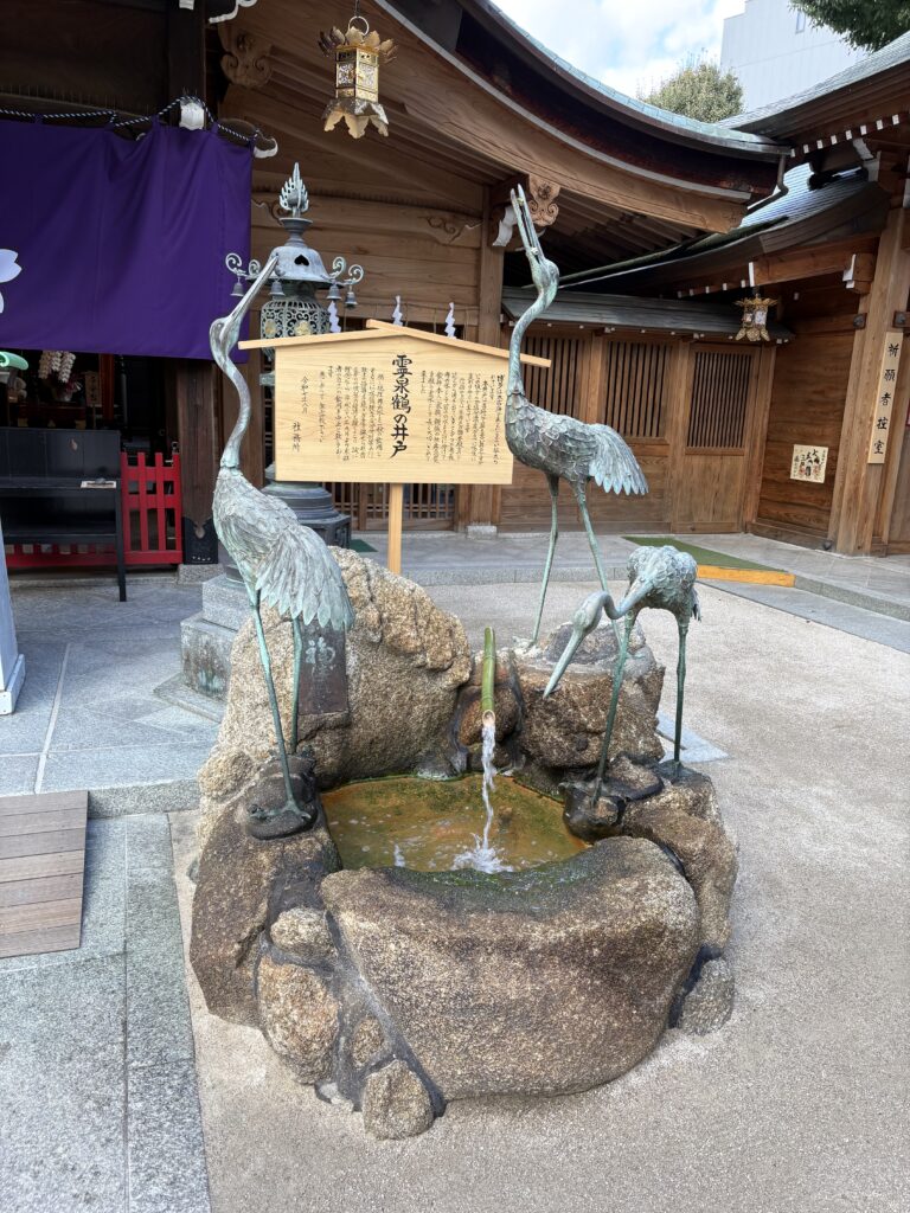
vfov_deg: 67.3
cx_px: 455
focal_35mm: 26
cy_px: 606
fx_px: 911
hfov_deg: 53.1
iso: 32
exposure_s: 1/123
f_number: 1.6
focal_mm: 5.96
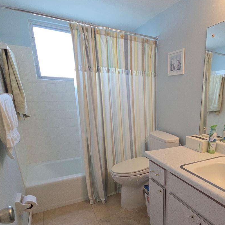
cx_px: 173
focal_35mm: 23
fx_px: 169
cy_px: 152
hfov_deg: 62.7
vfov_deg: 65.3
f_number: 2.2
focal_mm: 2.2
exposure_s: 1/120
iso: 64
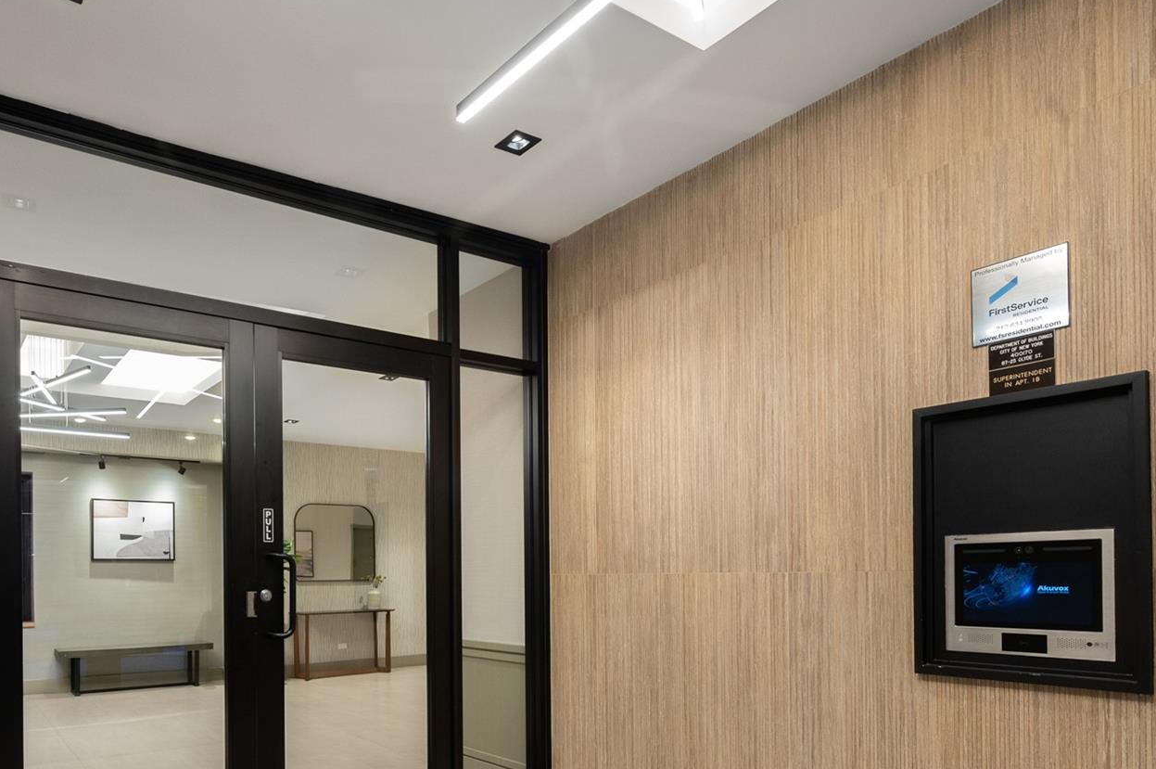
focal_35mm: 23
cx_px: 414
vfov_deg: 52.6
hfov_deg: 74.5
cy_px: 577
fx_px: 738
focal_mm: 14
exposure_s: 1/15
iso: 560
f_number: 9
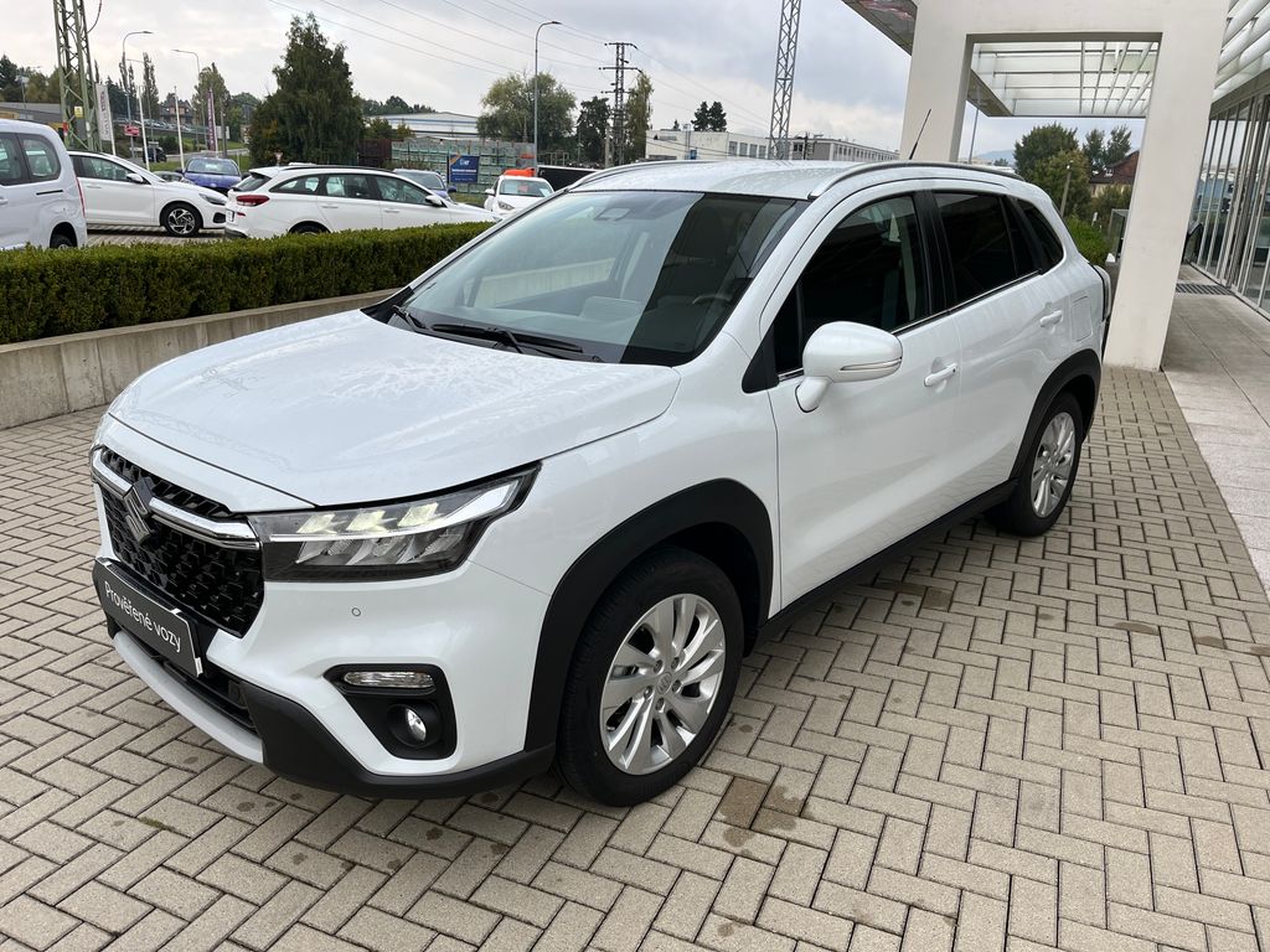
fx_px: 954
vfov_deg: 53.1
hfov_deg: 67.3
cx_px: 635
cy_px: 476
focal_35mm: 26
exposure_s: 1/542
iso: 50
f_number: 1.6
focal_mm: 5.1
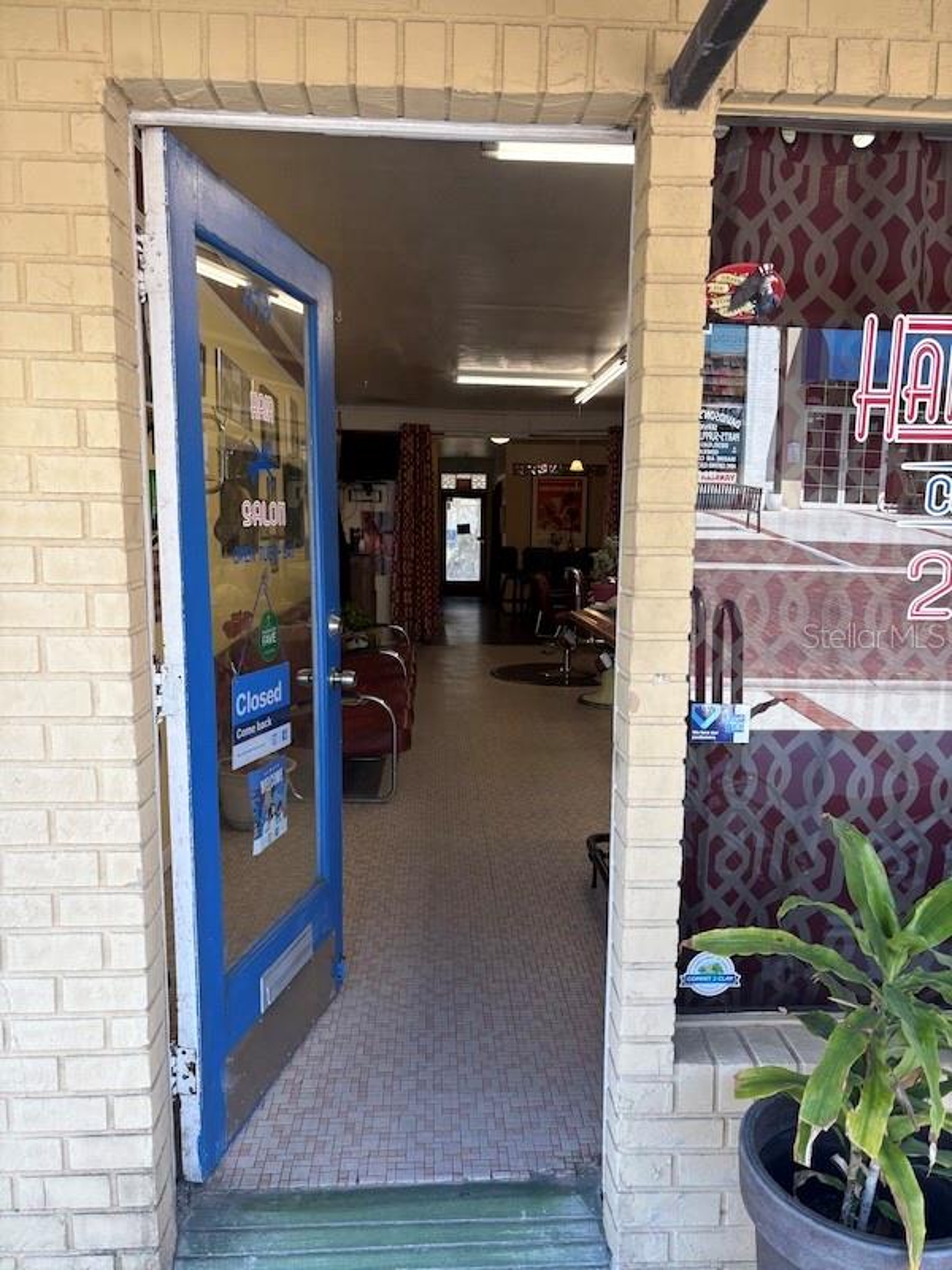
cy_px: 635
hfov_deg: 53.1
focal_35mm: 26
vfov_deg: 67.3
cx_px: 476
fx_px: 953
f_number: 1.6
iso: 40
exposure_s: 1/192
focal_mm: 5.96
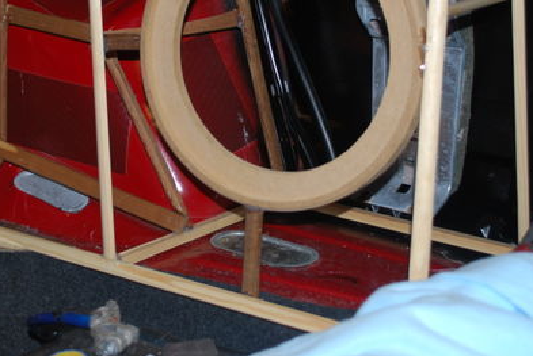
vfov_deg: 19.2
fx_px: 1050
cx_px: 205
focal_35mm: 71
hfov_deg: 28.4
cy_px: 95
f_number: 4.8
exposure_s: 1/60
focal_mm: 29
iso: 200
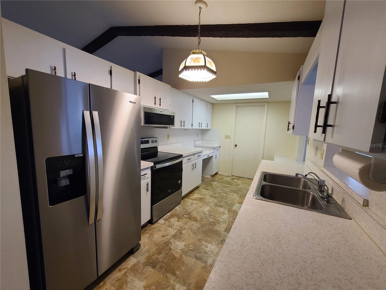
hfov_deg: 106.2
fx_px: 145
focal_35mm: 13
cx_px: 193
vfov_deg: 89.9
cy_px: 145
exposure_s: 1/60
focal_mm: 2.2
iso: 400
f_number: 2.2
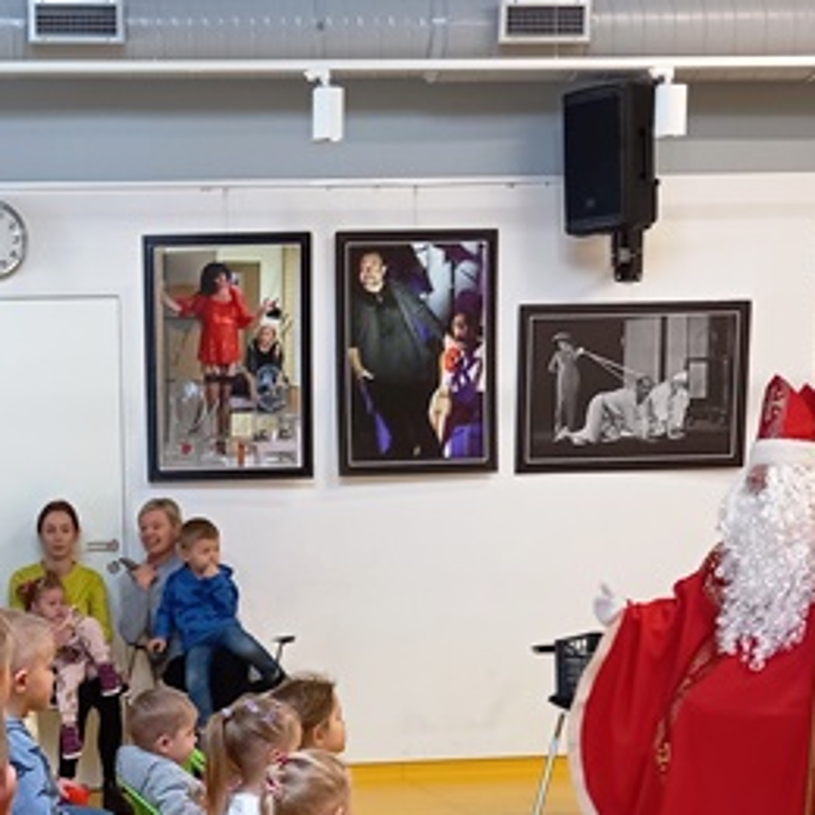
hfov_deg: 24.8
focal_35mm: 68
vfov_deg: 24.3
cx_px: 125
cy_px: 802
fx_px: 1811
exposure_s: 1/50
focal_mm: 4.6
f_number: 2
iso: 200
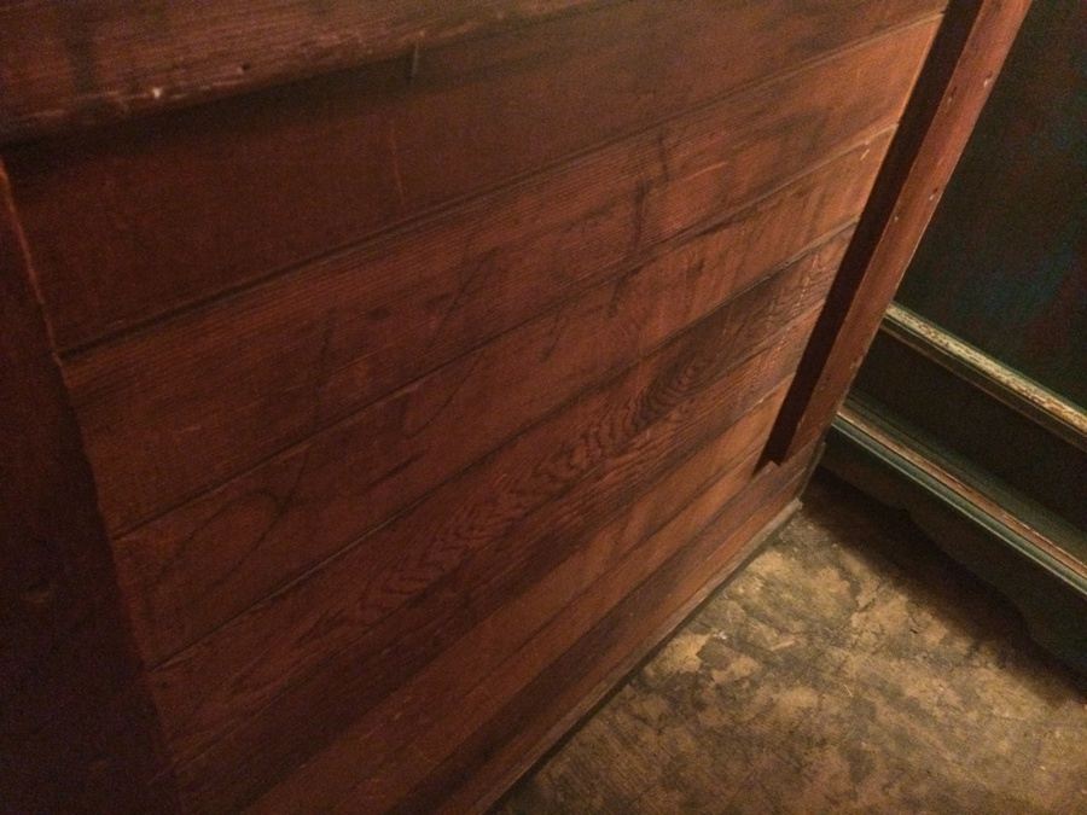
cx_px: 544
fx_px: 942
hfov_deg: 60.0
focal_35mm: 30
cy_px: 408
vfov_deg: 46.8
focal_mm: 4.12
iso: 1250
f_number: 2.2
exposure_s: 1/15
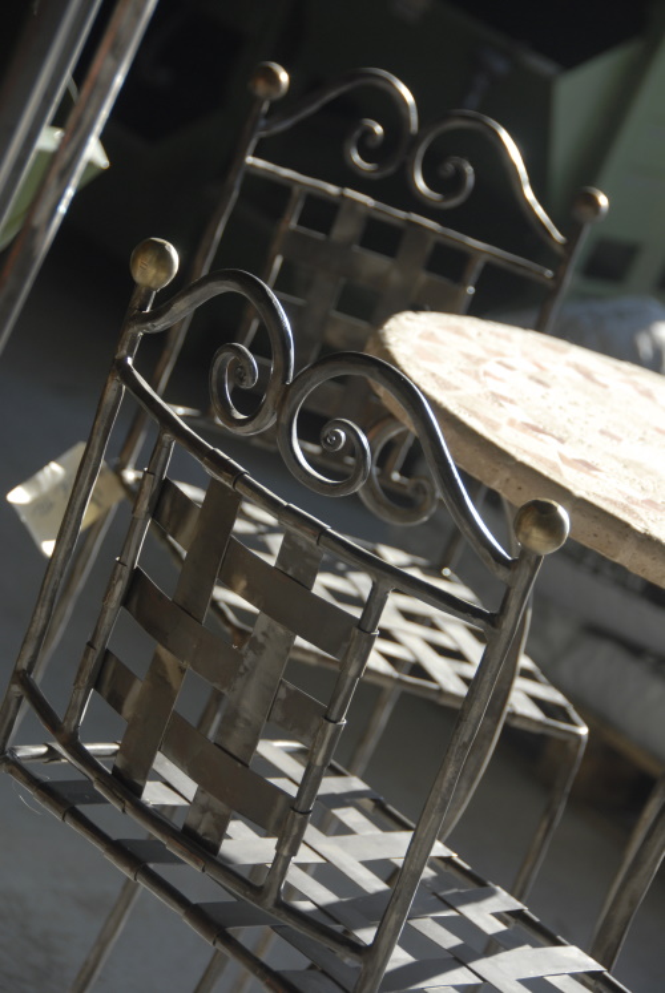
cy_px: 496
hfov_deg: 11.2
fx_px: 3398
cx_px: 332
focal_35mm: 123
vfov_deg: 16.6
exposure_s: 1/320
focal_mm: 82
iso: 250
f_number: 5
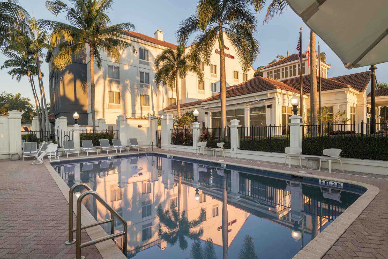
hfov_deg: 86.9
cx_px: 194
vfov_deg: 64.6
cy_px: 130
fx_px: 205
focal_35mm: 19
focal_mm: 19
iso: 125
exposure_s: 1/5
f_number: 13
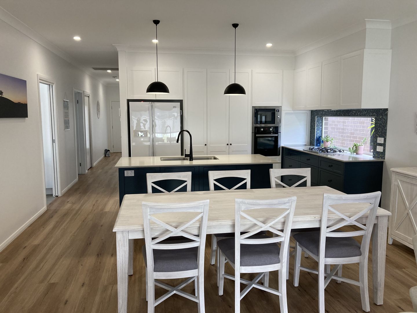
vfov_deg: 49.7
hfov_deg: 63.4
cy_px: 156
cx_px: 208
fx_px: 337
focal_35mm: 28
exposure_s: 1/100
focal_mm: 3.99
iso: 80
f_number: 1.8
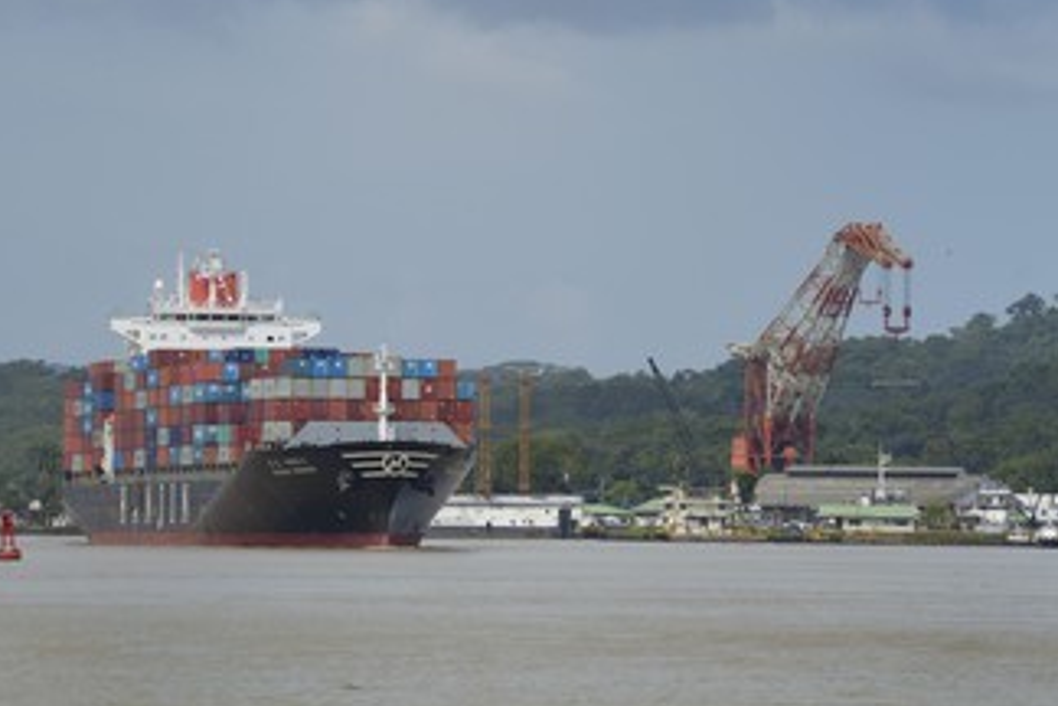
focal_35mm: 259
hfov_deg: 8.0
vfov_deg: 5.3
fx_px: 7611
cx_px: 464
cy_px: 330
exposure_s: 1/250
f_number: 13
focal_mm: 200
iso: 200
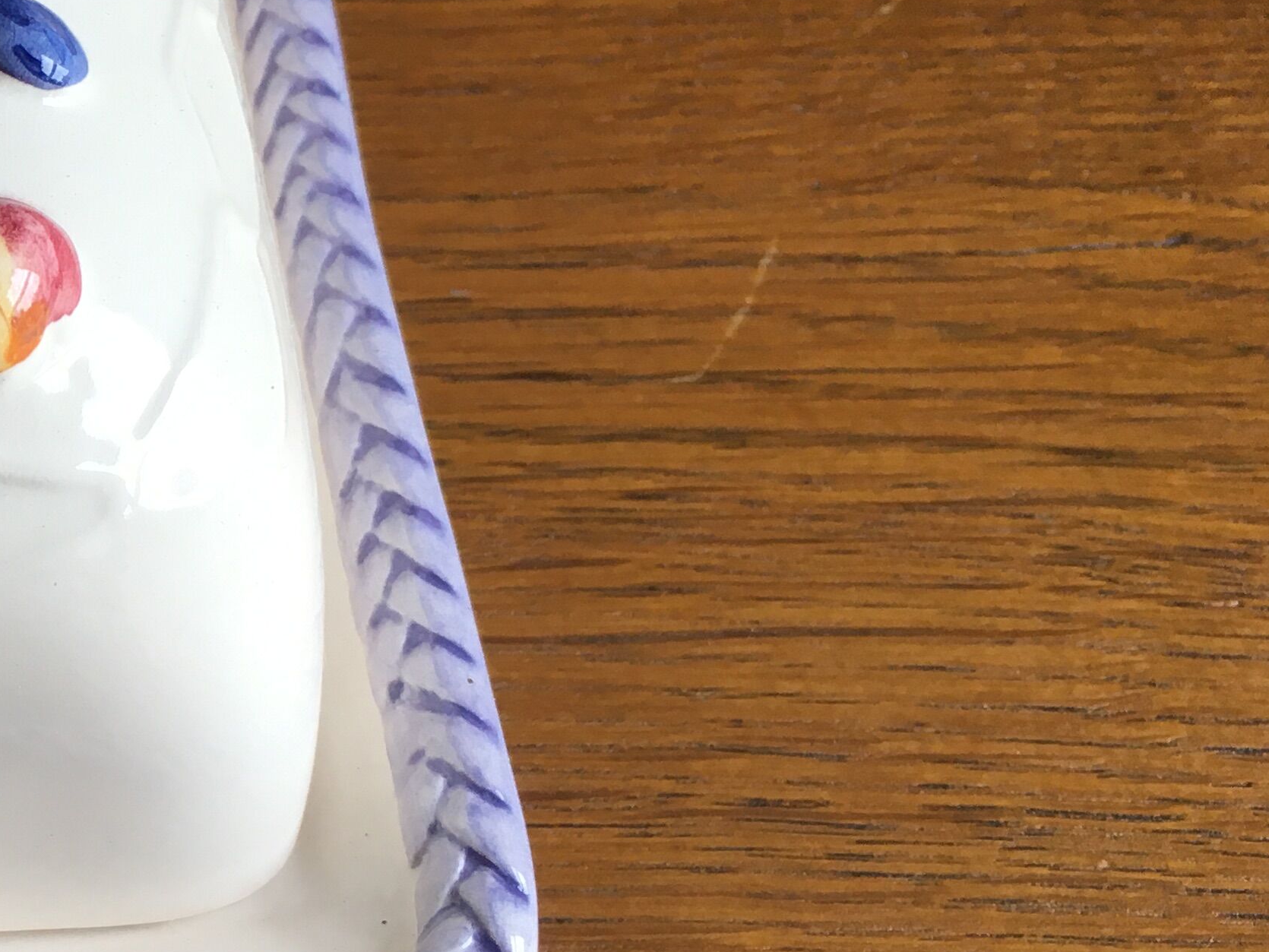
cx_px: -210
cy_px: 287
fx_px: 2567
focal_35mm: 70
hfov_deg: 25.3
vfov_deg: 20.9
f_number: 2.2
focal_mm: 4.15
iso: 25
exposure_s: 1/33
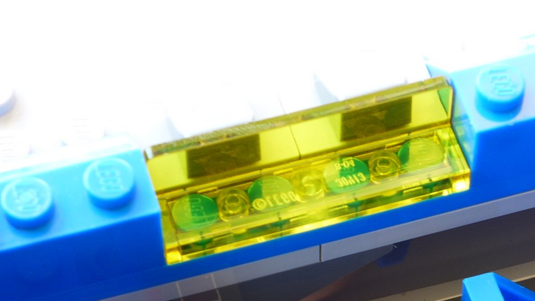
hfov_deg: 14.7
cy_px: 318
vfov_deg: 8.3
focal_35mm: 146
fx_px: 2071
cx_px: 383
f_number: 4.5
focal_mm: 13.7
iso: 80
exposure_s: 1/5
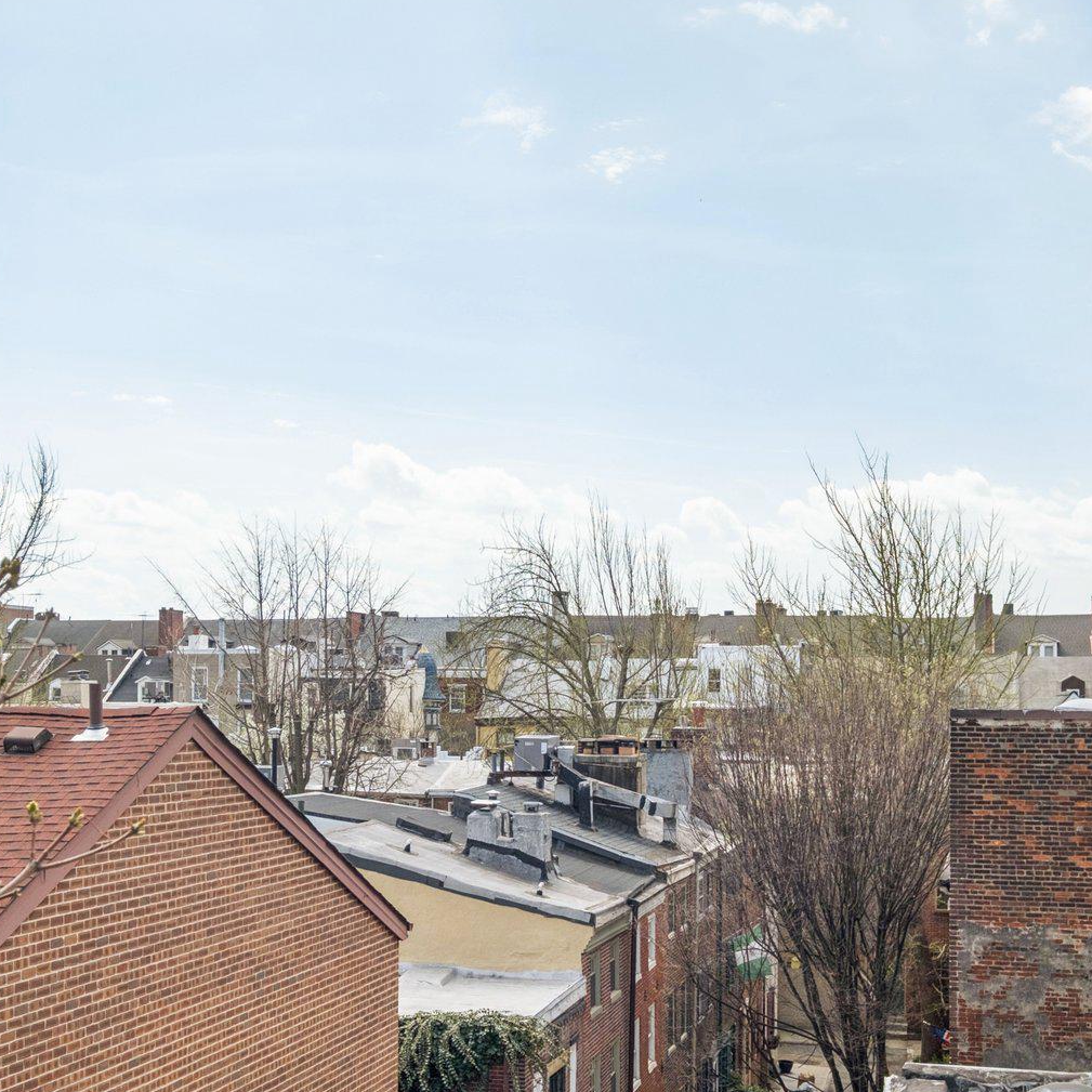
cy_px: 638
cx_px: 488
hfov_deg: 34.0
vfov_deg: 33.9
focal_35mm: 50
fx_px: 1785
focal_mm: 19.1
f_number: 8
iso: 250
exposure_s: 1/400
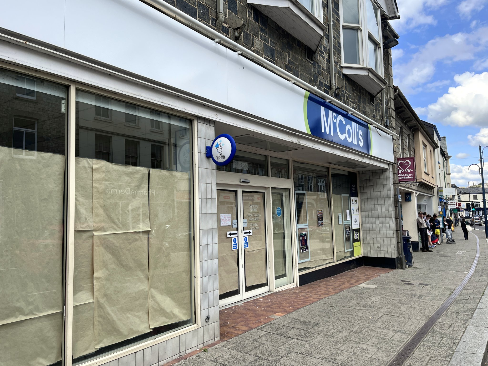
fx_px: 367
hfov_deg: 67.3
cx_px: 244
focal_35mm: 26
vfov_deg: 53.1
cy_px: 183
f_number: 1.6
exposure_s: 1/1225
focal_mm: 5.1
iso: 50
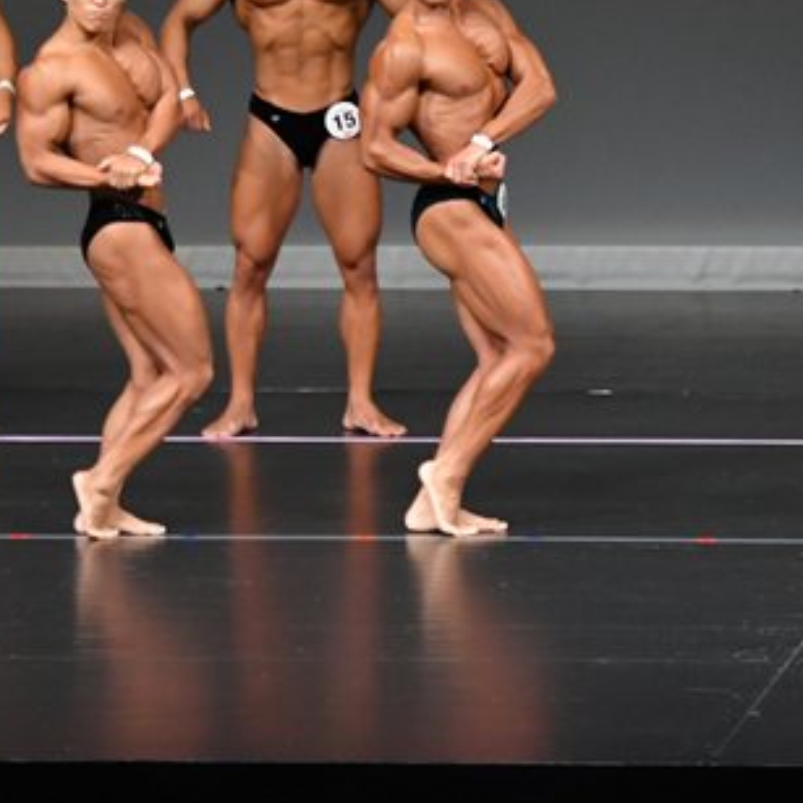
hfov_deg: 4.4
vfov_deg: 4.4
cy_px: 146
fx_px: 10524
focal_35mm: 401
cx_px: 773
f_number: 5.6
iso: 4000
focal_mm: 125
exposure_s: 1/400
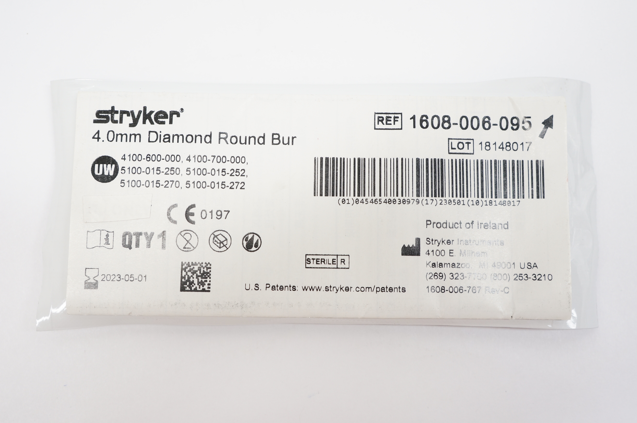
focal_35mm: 39
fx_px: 689
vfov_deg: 34.1
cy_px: 212
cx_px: 318
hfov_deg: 49.6
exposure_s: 1/50
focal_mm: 26
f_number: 6.3
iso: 400
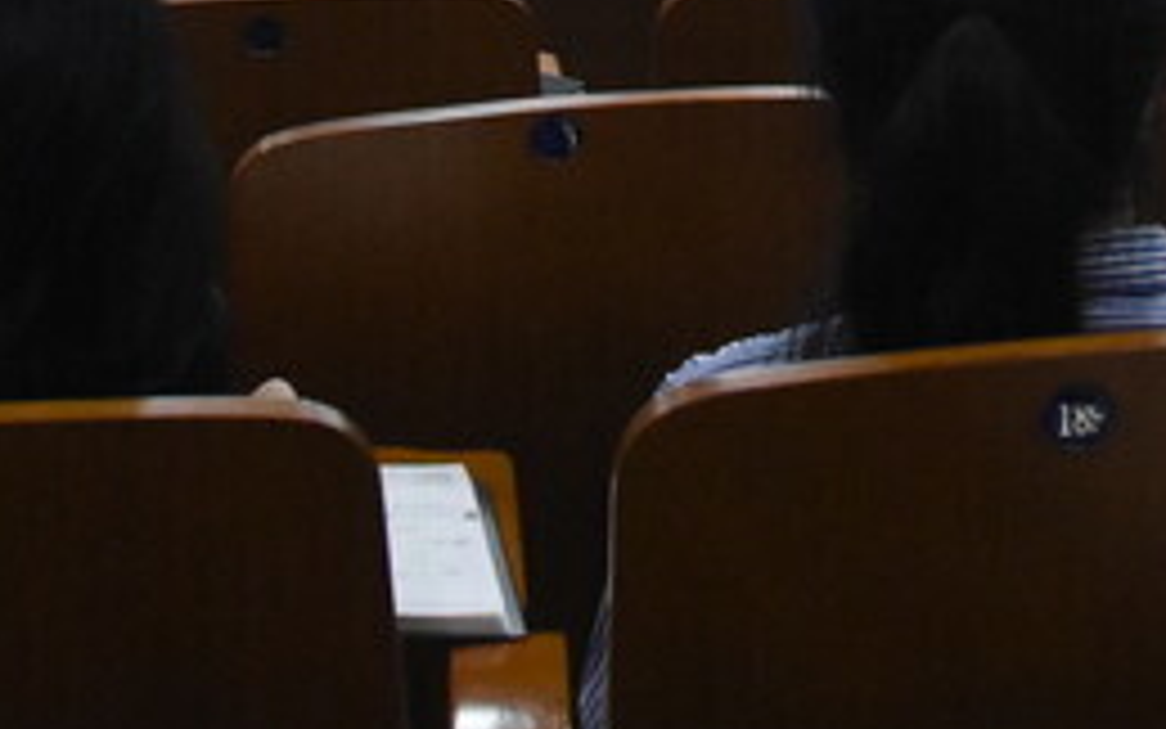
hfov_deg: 13.1
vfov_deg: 8.2
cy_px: -781
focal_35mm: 151
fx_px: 4799
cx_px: 1778
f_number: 8
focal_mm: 20
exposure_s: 1/100
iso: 3200
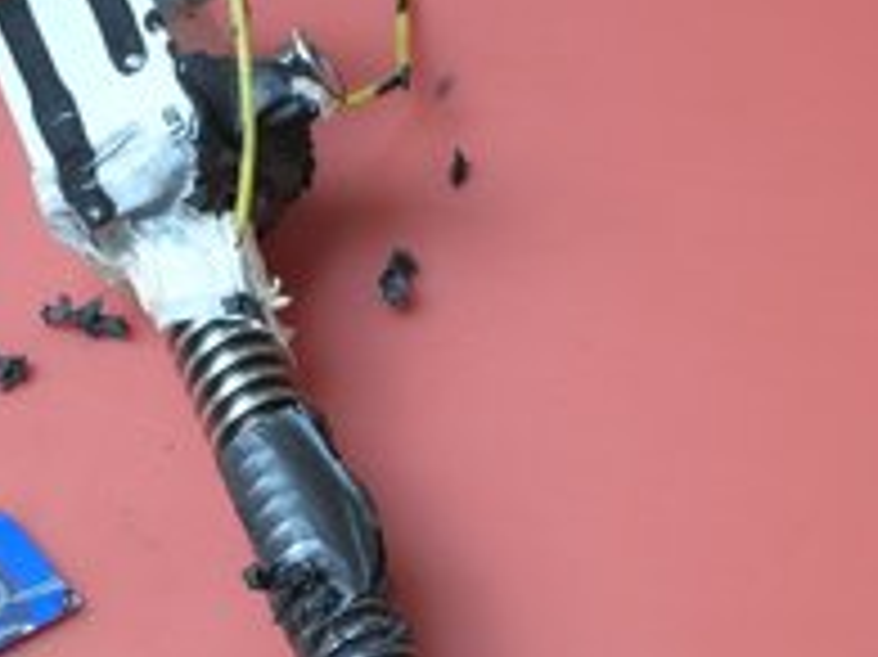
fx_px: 5881
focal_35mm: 232
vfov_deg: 6.4
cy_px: 585
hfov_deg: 8.5
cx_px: 315
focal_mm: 23.4
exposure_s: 1/5.3
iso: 64
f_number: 4.9
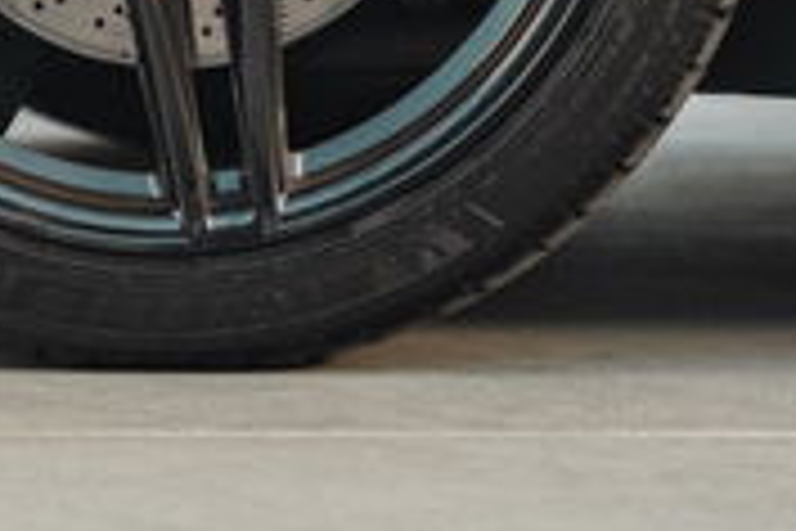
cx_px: 180
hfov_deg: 6.8
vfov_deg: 4.5
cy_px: -212
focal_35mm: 303
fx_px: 6699
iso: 100
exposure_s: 1/250
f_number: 2.8
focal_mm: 70
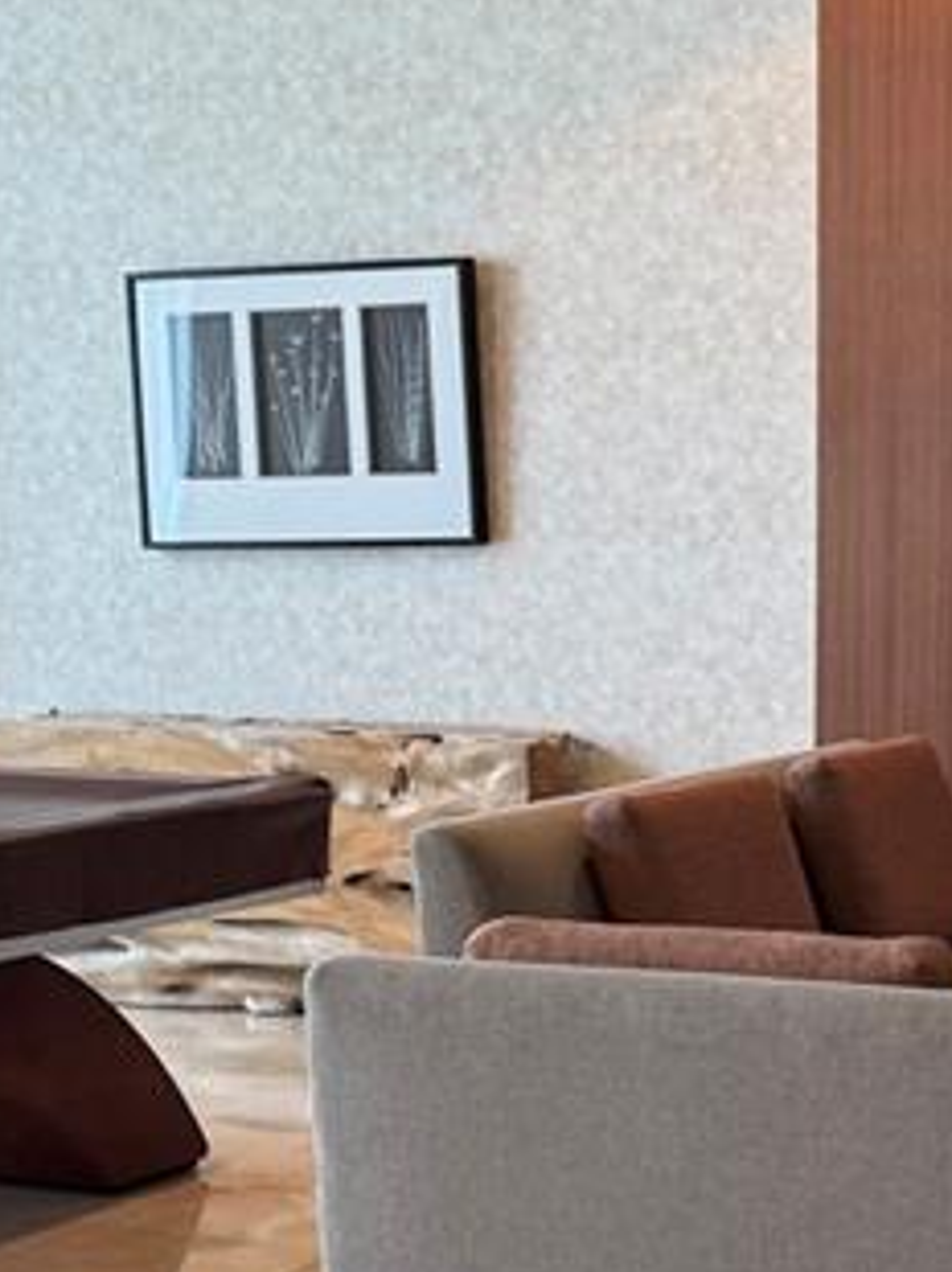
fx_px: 3415
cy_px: 903
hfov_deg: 15.8
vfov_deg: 21.0
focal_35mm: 93
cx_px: 747
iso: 125
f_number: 1.78
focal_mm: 6.76
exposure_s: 1/60
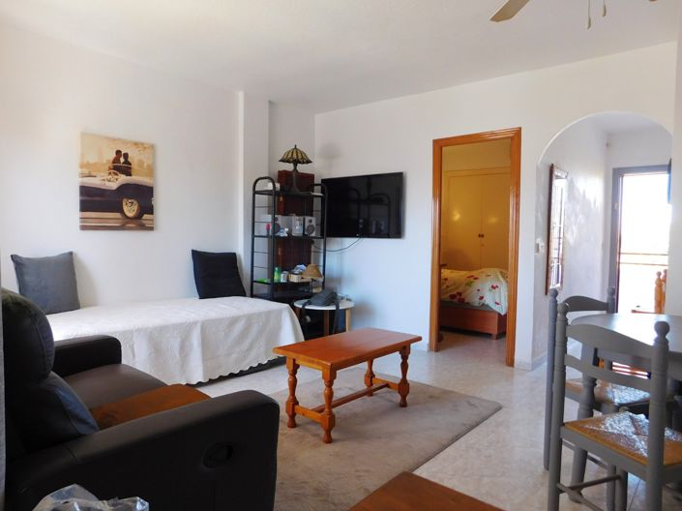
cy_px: 256
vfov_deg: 58.8
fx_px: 453
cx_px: 341
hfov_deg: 74.0
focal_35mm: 23
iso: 125
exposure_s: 1/50
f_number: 3
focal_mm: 4
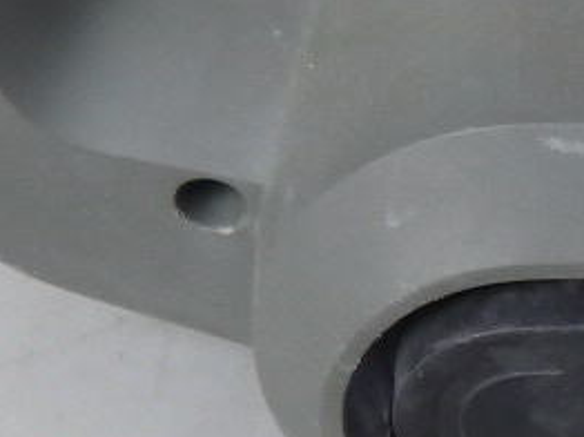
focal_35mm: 219
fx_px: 3691
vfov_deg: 6.8
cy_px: 390
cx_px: 1068
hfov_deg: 8.7
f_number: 3.5
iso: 400
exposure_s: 1/60
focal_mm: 14
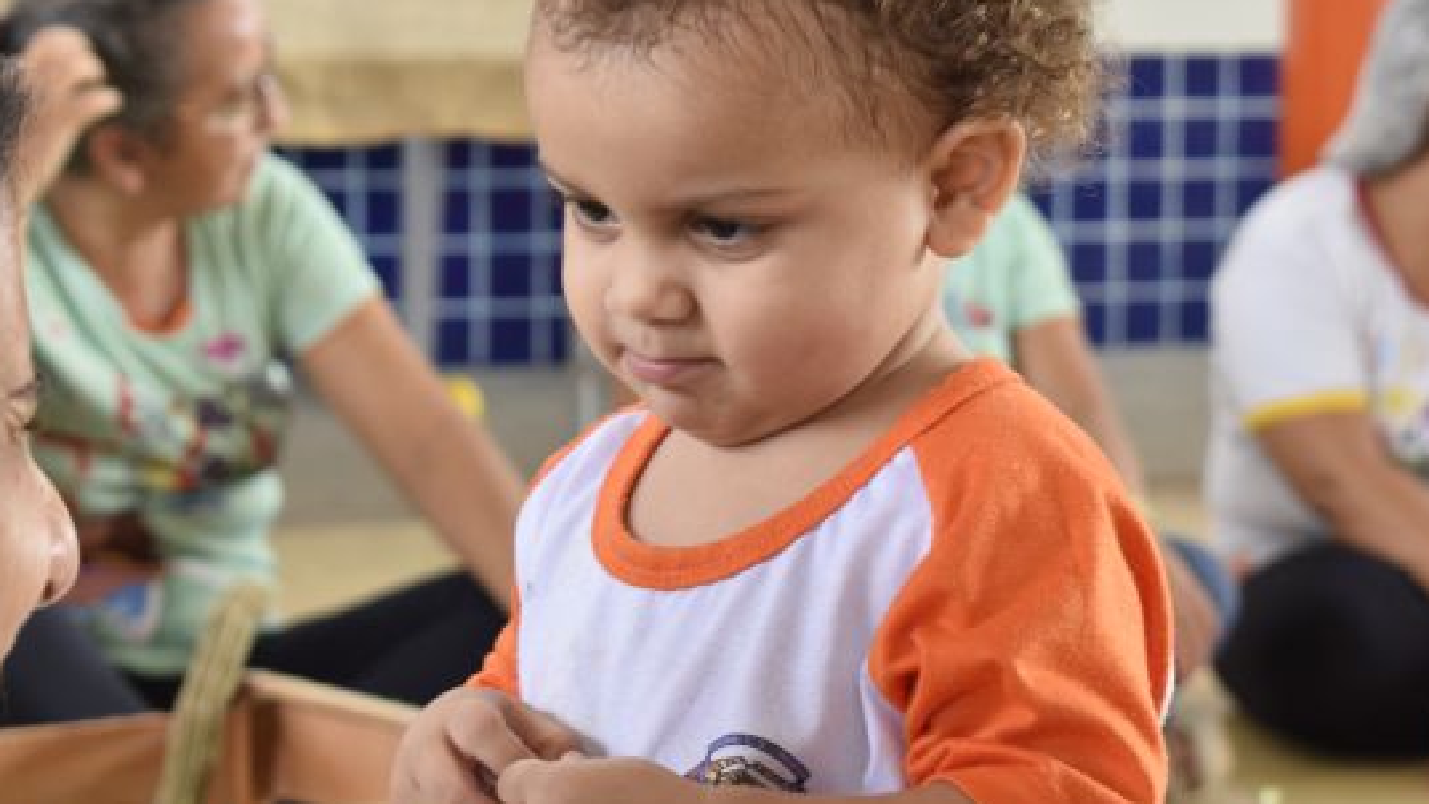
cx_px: 761
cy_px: 358
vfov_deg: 9.4
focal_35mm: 129
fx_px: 4879
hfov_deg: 16.7
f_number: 5.6
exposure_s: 1/80
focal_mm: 55
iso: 640
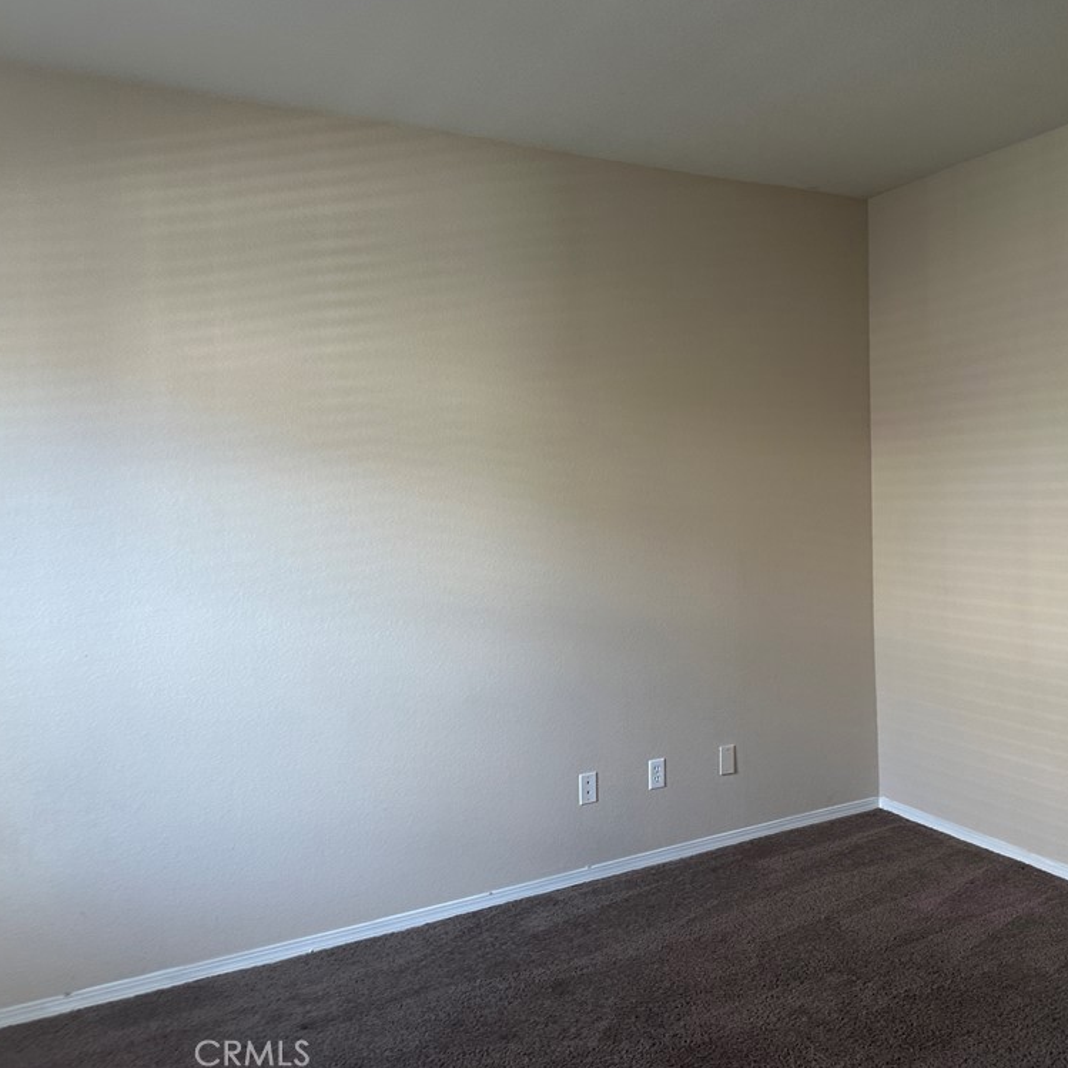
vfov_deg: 55.6
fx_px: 1012
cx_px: 667
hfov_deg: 55.0
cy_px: 526
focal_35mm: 29
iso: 160
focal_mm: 6.86
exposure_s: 1/60
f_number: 1.78
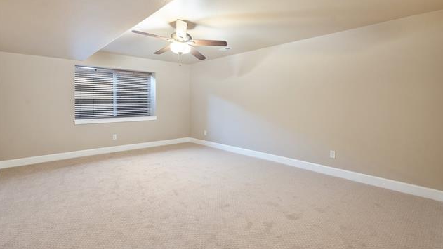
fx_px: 200
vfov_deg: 63.5
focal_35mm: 17
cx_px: 222
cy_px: 103
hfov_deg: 95.9
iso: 500
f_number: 6.3
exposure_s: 1/2
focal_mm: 16
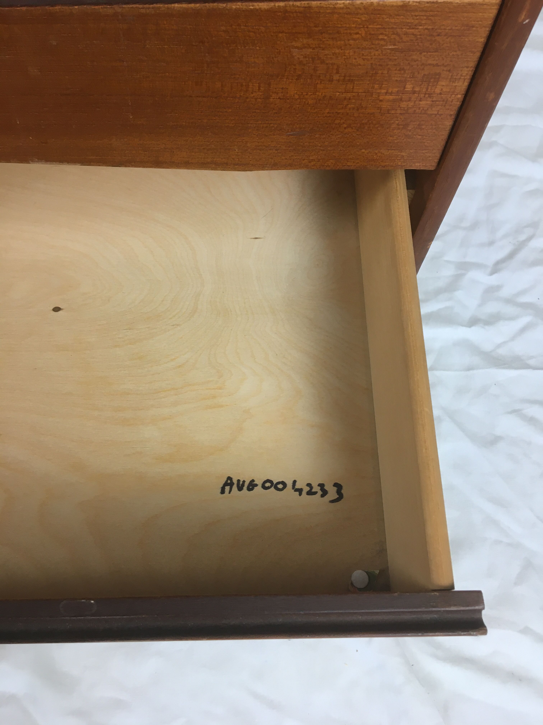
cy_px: 362
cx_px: 272
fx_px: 607
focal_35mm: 29
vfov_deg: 61.7
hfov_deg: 48.2
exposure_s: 1/33
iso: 80
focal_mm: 4.15
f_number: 2.2
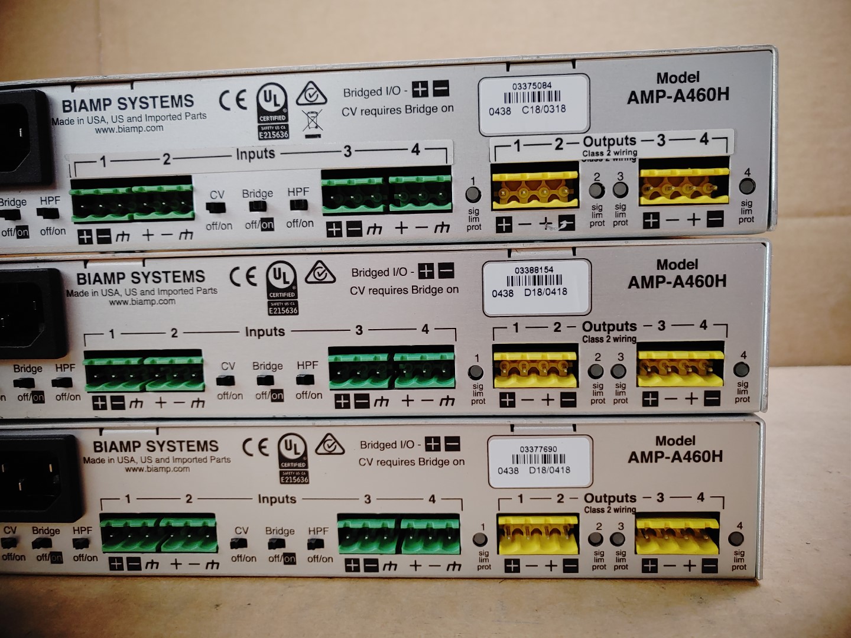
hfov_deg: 63.4
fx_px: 688
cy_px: 319
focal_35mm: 28
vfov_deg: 49.7
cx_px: 426
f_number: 1.8
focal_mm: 4.36
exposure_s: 1/120
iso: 50
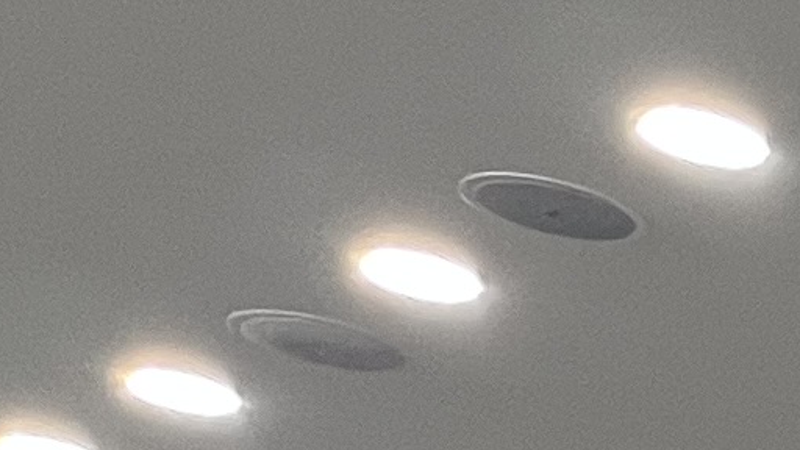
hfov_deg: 7.6
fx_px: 4730
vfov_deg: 4.8
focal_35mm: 223
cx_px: 2902
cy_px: 1912
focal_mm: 5.1
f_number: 1.6
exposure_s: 1/60
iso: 160
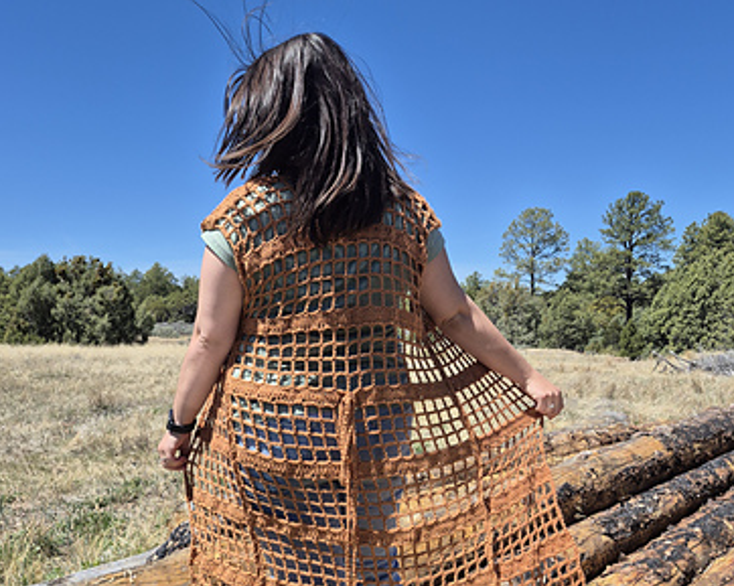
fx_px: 673
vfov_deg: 46.5
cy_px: 377
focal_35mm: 31
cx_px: 361
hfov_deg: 57.2
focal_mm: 5.4
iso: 25
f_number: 1.8
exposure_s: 1/1448
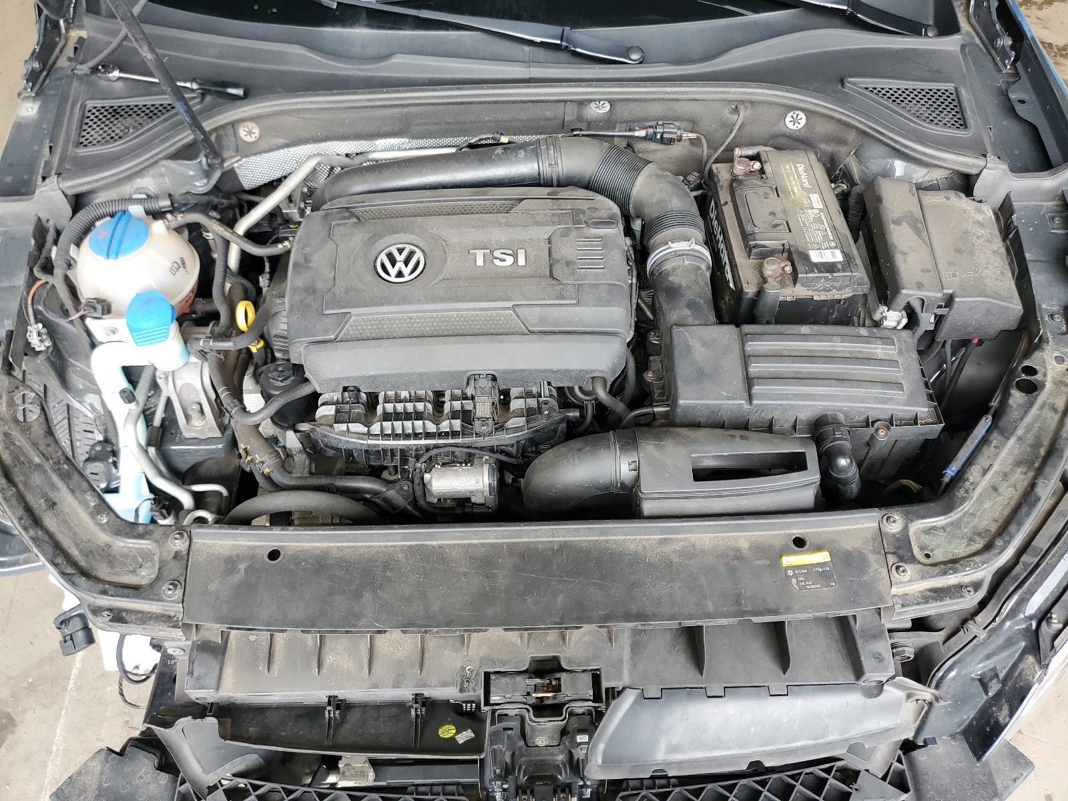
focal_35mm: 26
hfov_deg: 67.3
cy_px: 400
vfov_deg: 53.1
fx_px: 802
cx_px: 534
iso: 78
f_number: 1.5
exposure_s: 1/120
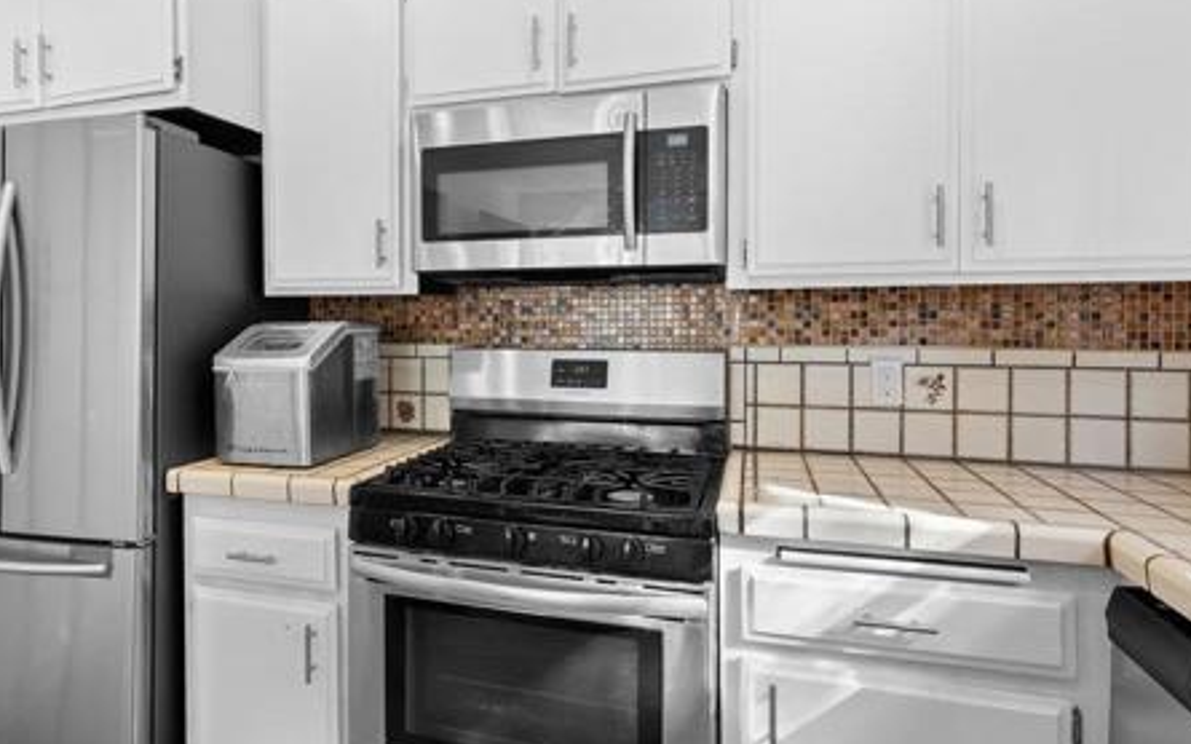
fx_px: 714
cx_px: 479
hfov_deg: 78.8
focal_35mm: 22
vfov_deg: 54.6
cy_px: 294
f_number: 8
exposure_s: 1/1.25
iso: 100
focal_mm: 10
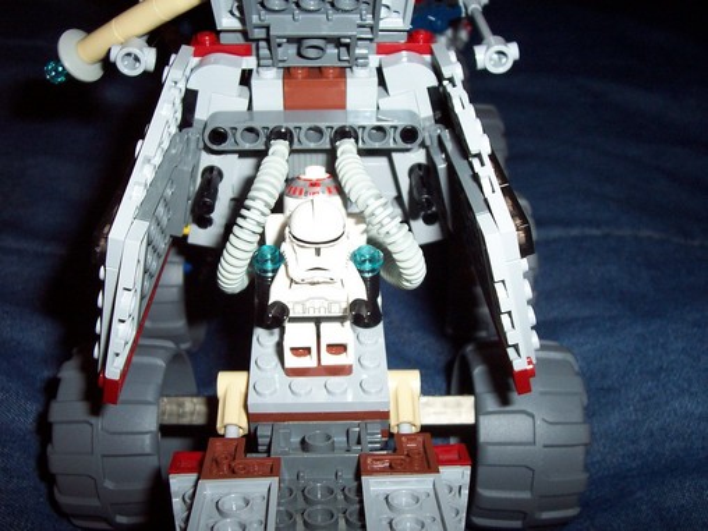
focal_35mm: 37
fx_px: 757
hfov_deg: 50.1
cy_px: 266
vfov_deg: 38.7
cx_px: 354
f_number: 2.8
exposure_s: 1/60
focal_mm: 5.6
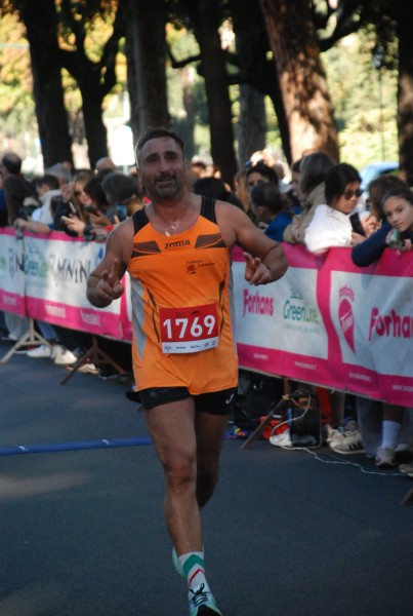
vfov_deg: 11.4
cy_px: 308
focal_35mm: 180
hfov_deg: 7.7
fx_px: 3081
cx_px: 206
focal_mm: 120
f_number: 5.6
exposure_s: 1/320
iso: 1000
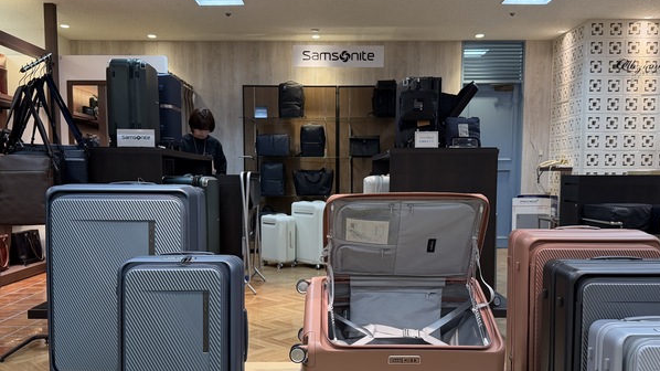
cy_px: 226
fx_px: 612
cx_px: 336
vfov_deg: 33.6
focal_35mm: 35
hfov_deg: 56.6
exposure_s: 1/158
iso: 200
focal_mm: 6.76
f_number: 1.78
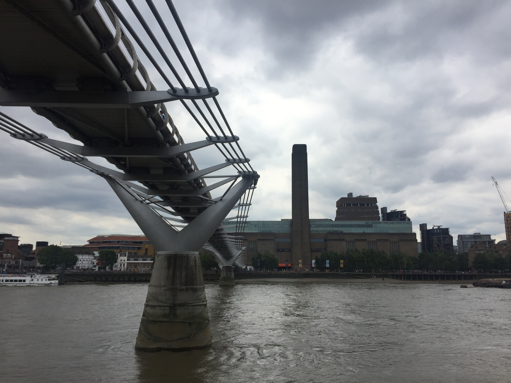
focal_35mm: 29
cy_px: 192
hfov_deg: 61.7
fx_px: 428
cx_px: 256
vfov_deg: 48.2
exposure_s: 1/2825
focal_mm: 4.15
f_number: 2.2
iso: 32
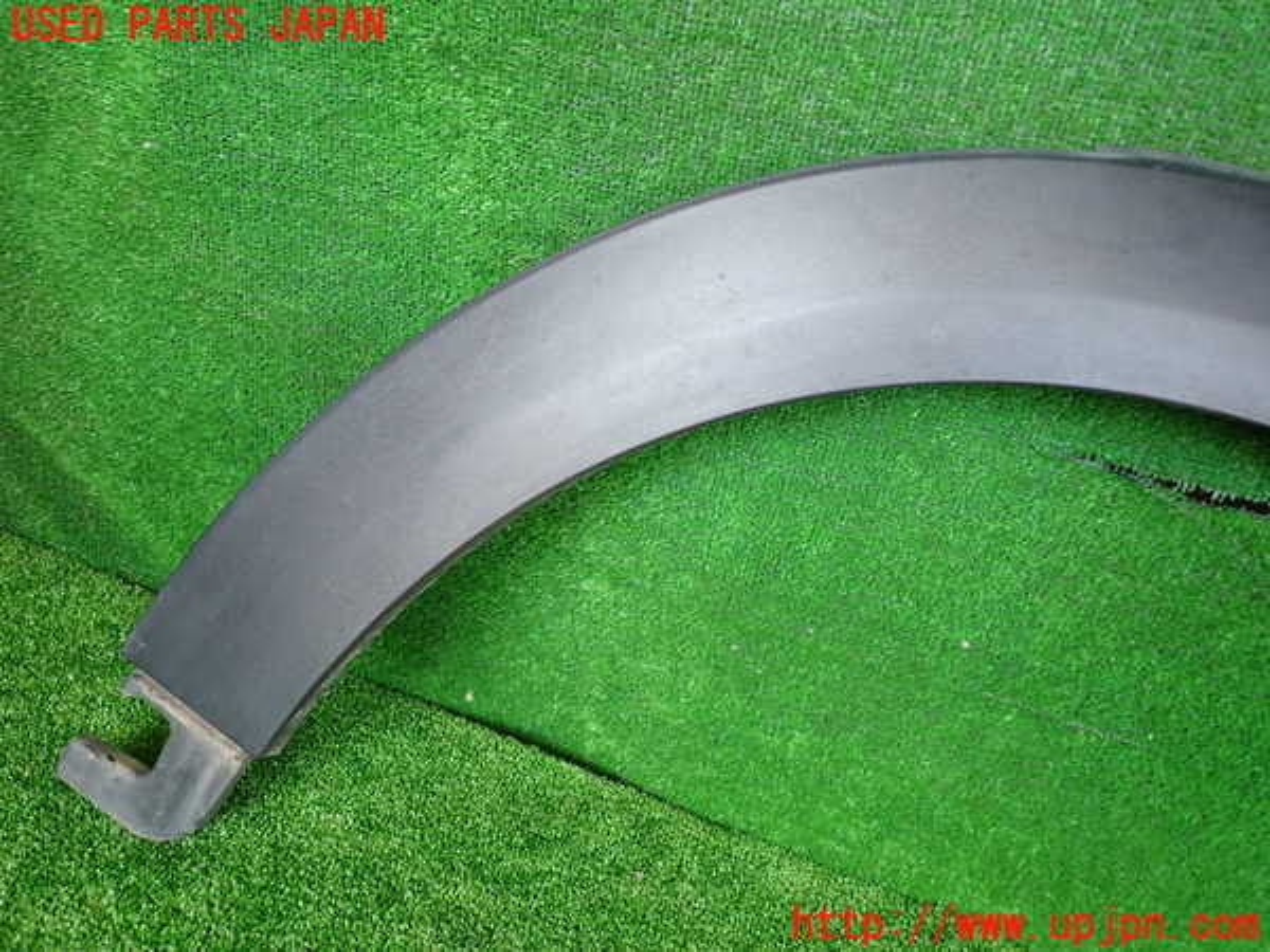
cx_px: 635
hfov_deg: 69.4
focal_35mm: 25
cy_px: 476
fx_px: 917
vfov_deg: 54.9
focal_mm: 4.5
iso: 200
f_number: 2
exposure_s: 1/100
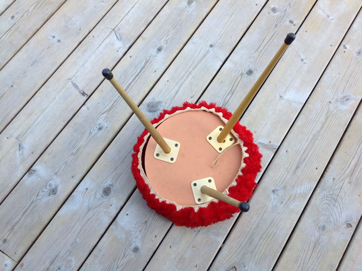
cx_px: 181
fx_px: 365
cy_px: 136
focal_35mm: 35
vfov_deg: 40.6
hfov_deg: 52.7
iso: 50
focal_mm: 4.28
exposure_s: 1/231
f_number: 2.4
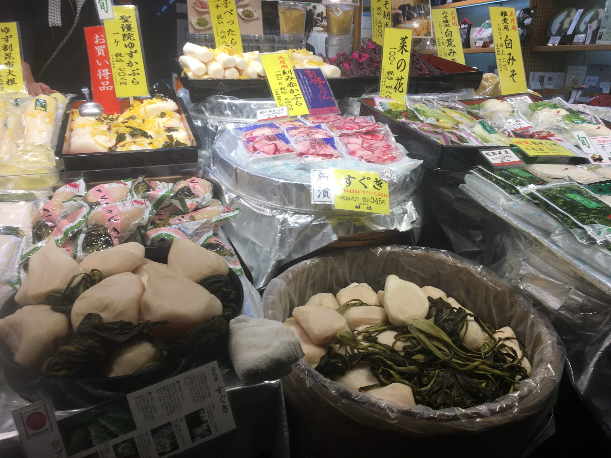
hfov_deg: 61.7
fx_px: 512
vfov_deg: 48.2
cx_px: 306
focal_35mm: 29
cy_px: 229
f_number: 2.2
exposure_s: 1/120
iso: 25
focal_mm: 4.15
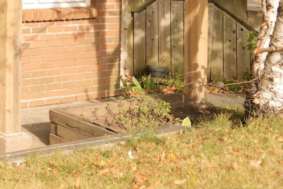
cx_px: -72
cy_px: -66
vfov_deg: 15.7
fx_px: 644
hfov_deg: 22.5
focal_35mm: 82
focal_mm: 30
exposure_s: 1/160
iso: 125
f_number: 5
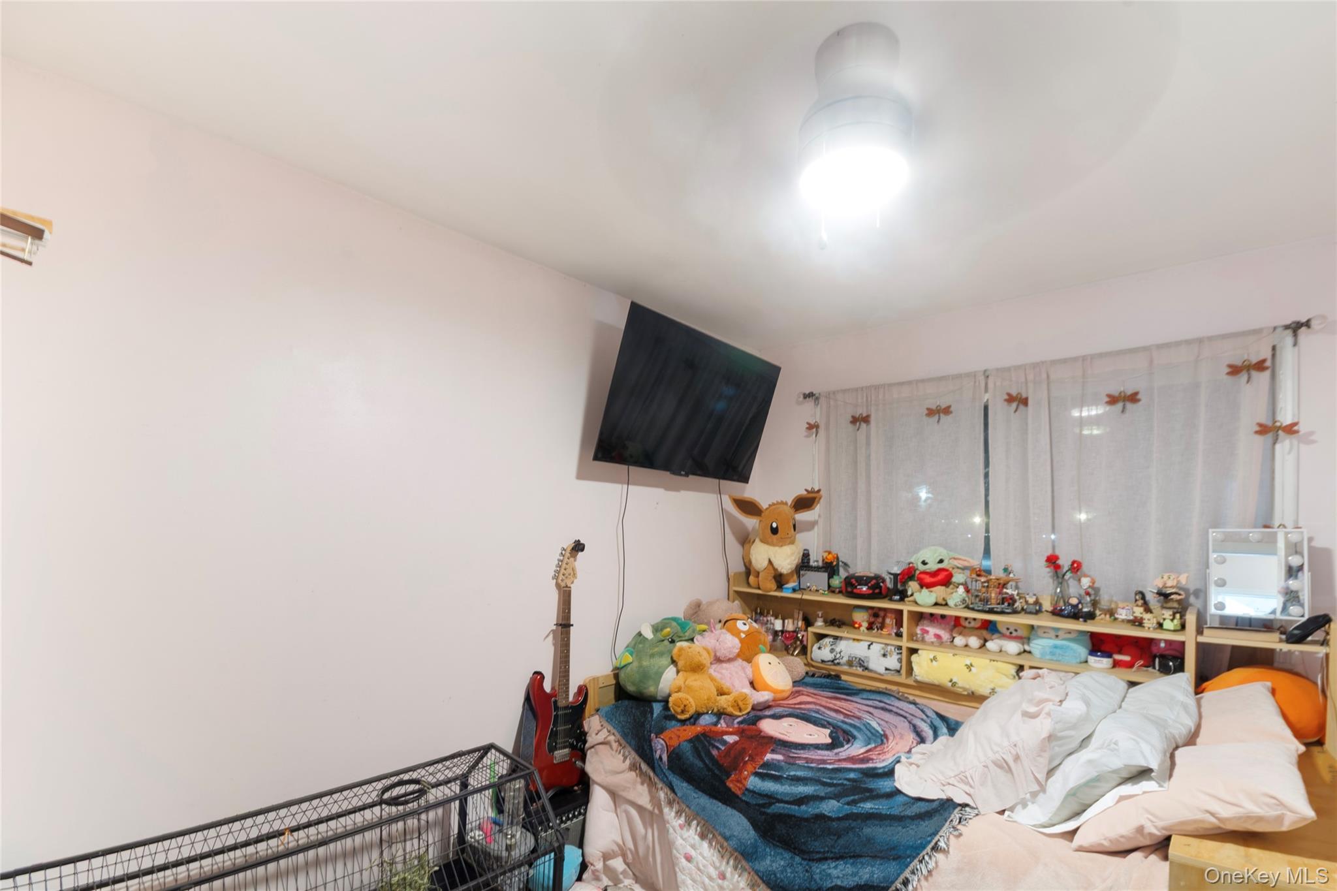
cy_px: 446
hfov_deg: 100.4
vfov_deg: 77.3
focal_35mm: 15
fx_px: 557
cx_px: 668
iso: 100
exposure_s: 13
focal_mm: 10
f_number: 11
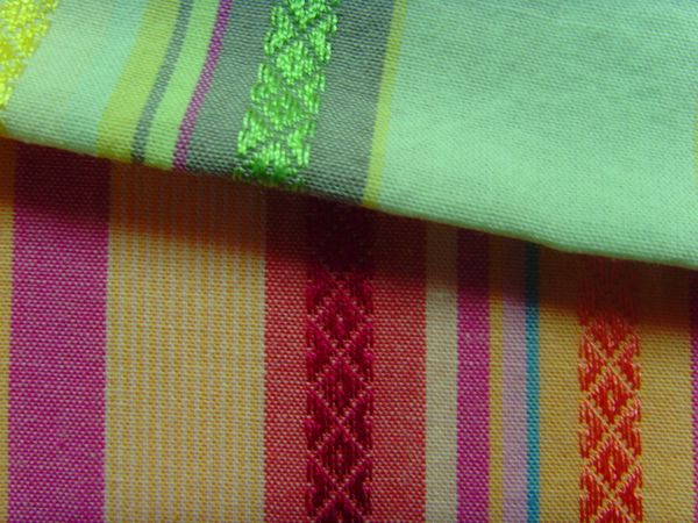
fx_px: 786
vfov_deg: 36.8
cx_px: 349
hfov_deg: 47.9
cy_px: 262
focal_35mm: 39
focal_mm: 6.6
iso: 200
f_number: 3.5
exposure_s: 1/20
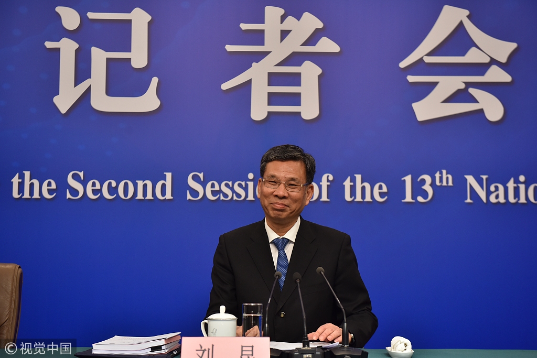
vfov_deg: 22.6
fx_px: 895
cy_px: 179
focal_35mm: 60
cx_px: 268
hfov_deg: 33.4
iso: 800
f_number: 4
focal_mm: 60
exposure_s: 1/400
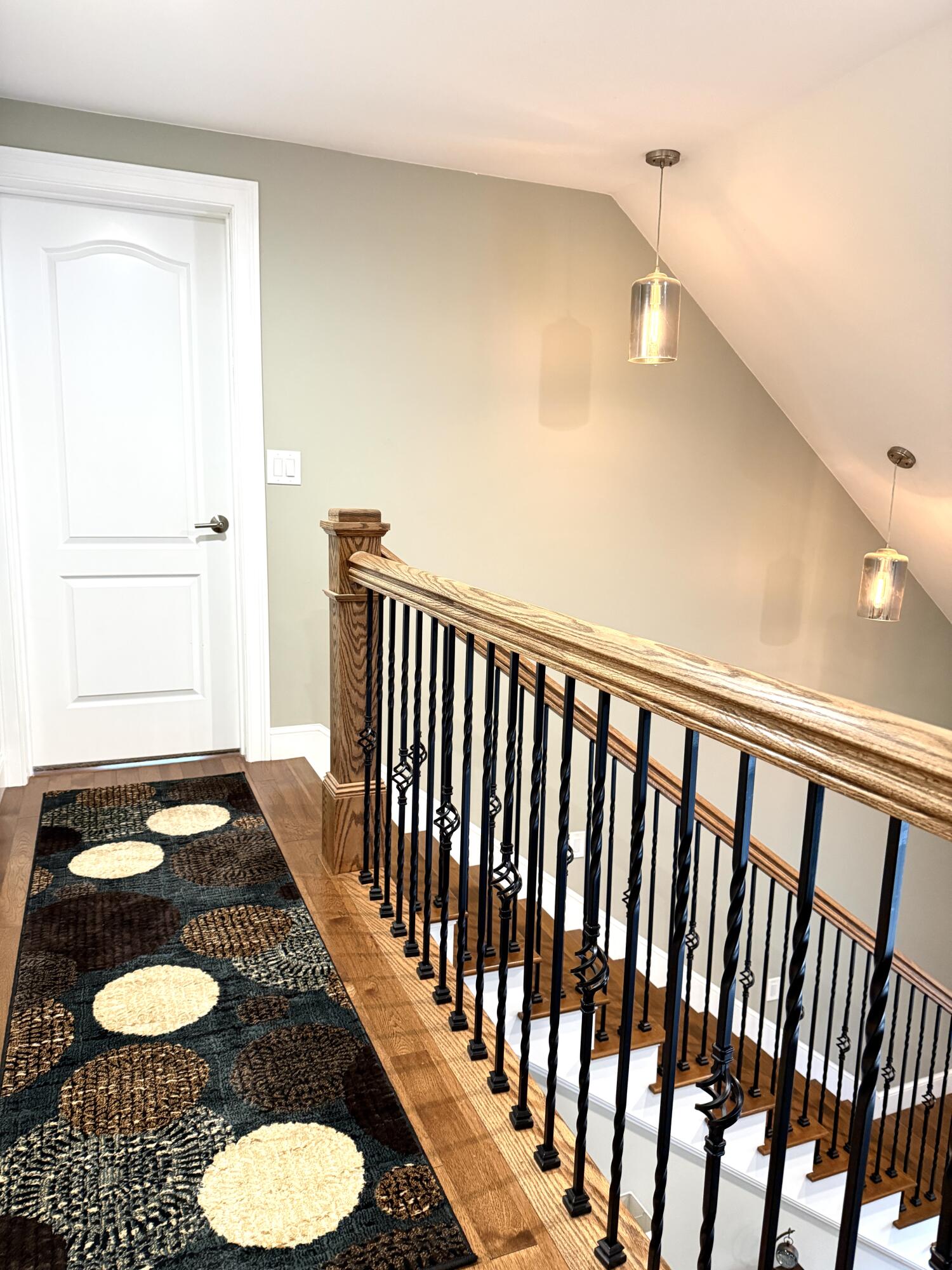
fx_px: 880
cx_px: 476
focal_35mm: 24
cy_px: 635
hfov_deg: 56.8
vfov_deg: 71.6
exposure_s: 1/40
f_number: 1.78
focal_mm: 6.76
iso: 640
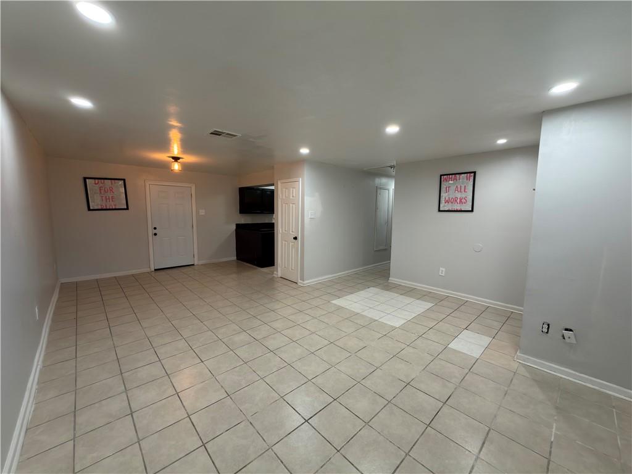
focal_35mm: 14
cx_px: 316
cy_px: 237
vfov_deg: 85.7
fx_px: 256
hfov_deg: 102.1
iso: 64
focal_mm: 2.22
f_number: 2.2
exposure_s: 1/30
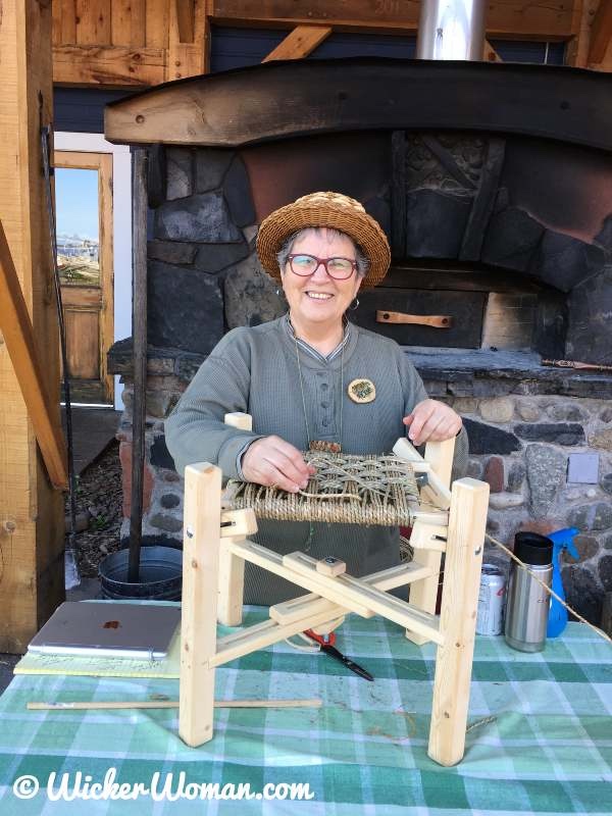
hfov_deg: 48.2
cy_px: 408
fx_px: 684
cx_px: 306
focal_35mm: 29
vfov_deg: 61.7
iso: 32
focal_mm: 4.15
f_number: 2.2
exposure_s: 1/120
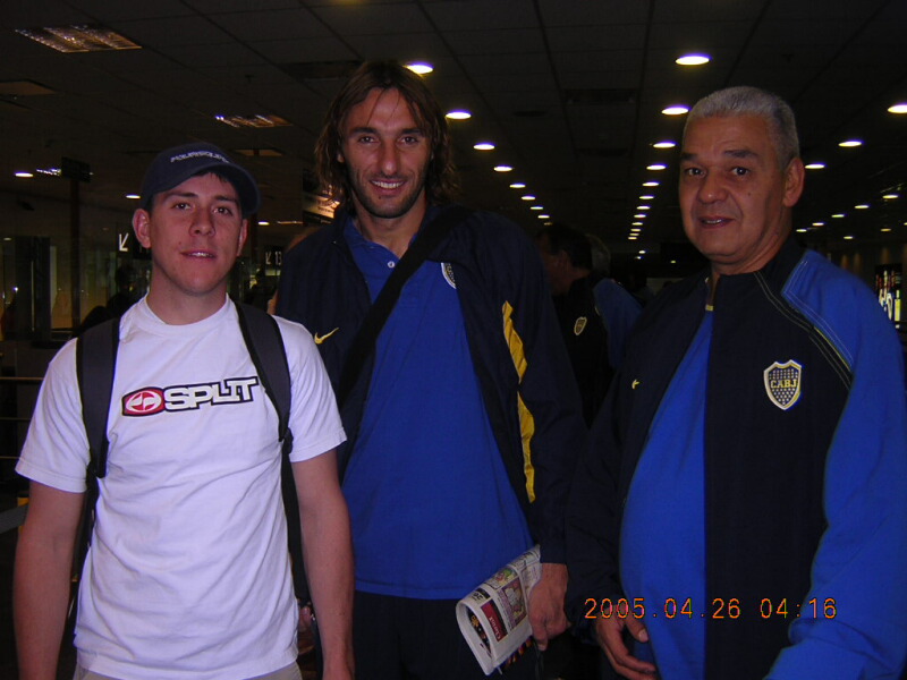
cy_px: 340
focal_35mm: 36
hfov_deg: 51.4
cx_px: 454
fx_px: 943
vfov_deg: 39.7
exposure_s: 1/60.1
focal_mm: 4.7
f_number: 2.6
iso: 100
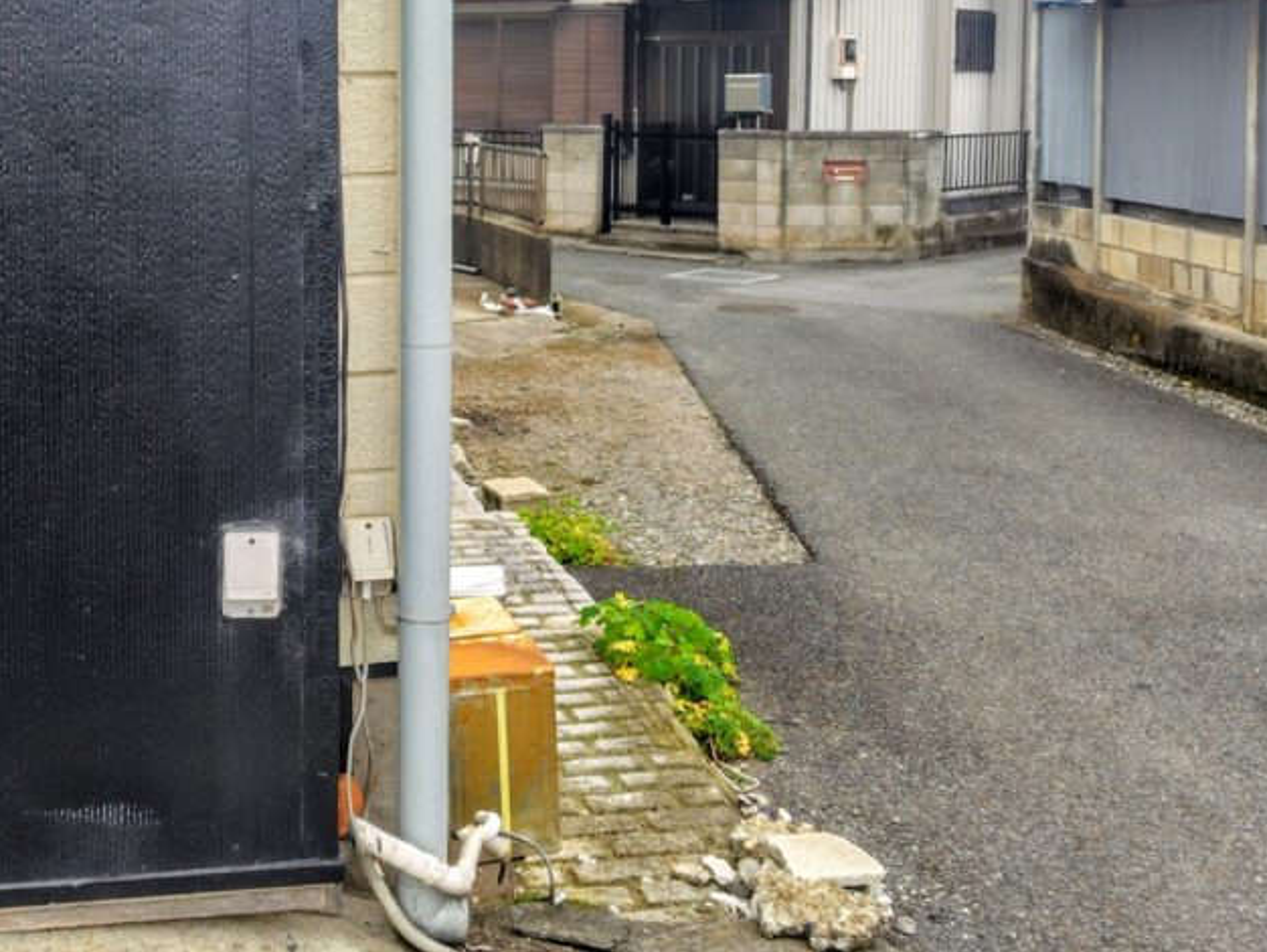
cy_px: 209
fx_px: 1721
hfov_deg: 40.0
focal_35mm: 47
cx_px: 449
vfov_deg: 30.3
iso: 50
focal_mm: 5.6
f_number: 1.9
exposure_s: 1/120
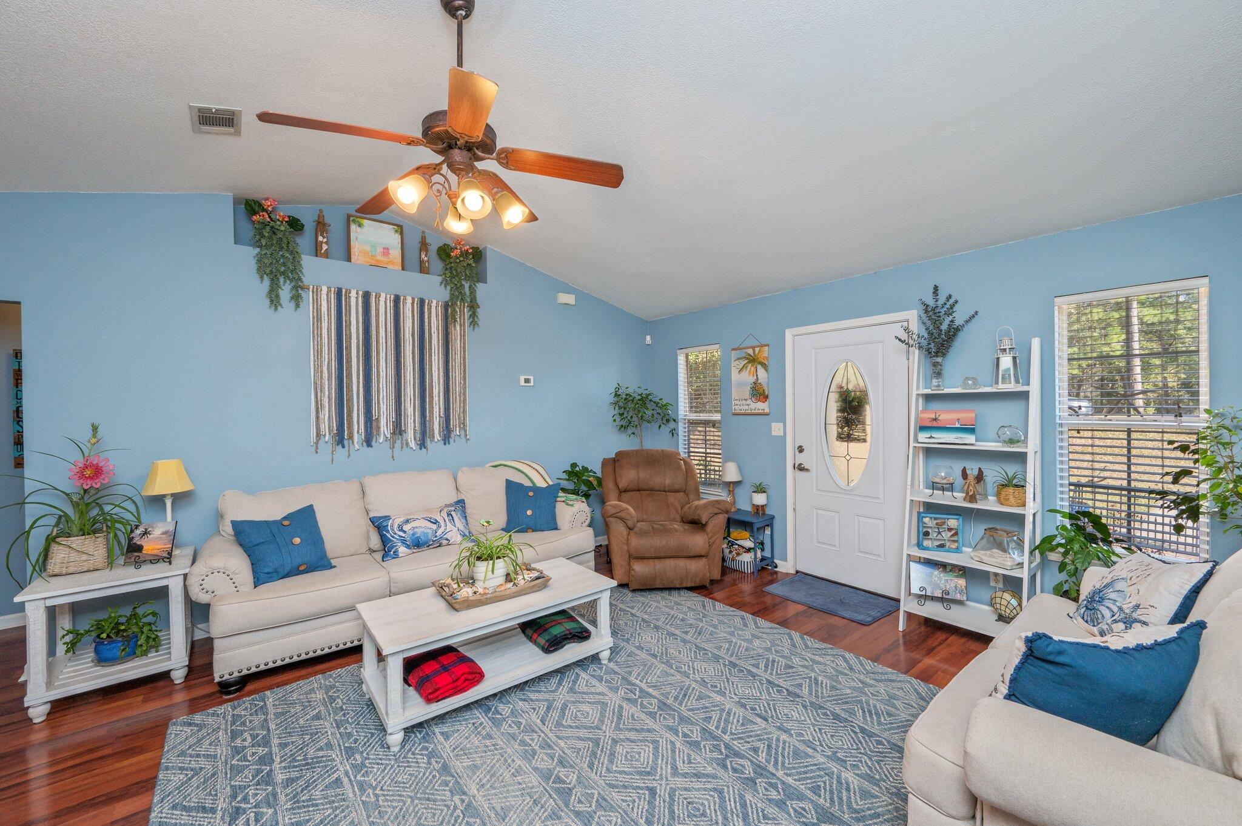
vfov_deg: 81.1
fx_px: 483
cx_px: 621
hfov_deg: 104.3
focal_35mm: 14
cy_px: 413
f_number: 9
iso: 500
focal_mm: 14
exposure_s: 1/30
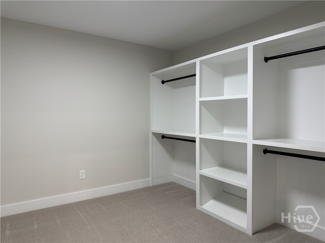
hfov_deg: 71.6
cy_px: 122
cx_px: 162
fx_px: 225
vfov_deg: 56.8
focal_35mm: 24
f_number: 1.78
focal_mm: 6.76
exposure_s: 1/120
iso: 200
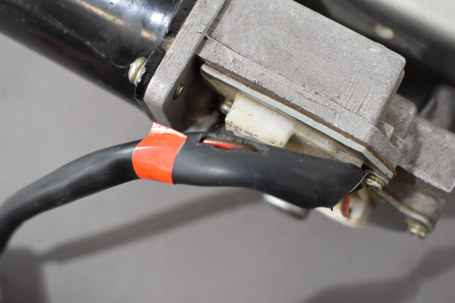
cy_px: 152
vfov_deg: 29.9
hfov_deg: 43.6
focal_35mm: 45
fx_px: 569
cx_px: 228
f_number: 5.6
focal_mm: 30
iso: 800
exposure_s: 1/60
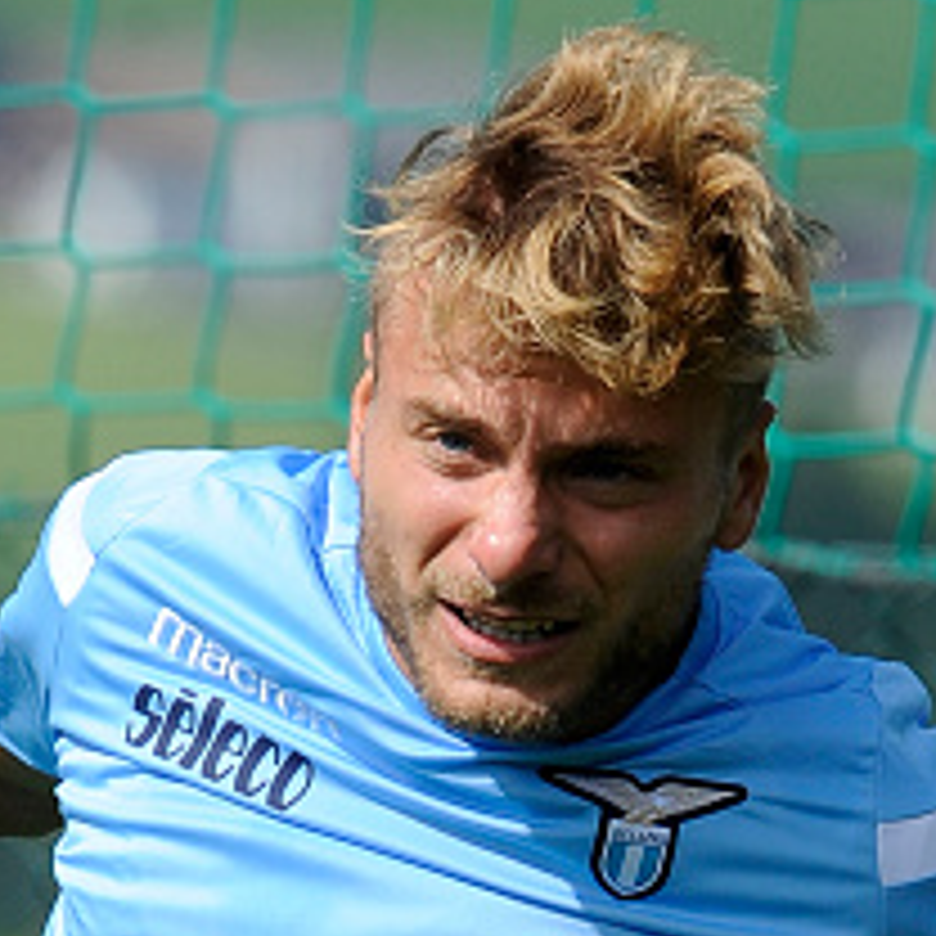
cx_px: 166
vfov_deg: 1.8
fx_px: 29613
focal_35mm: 968
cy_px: 709
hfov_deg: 1.8
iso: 320
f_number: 6.3
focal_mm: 400
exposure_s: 1/1000
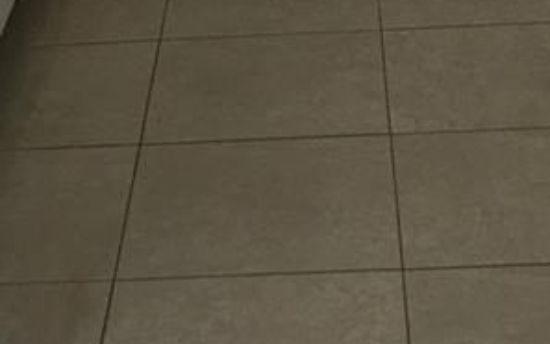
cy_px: -338
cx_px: 270
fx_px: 1860
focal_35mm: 124
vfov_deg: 9.8
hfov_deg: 16.8
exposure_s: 1/15
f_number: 2.2
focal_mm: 4.15
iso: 25
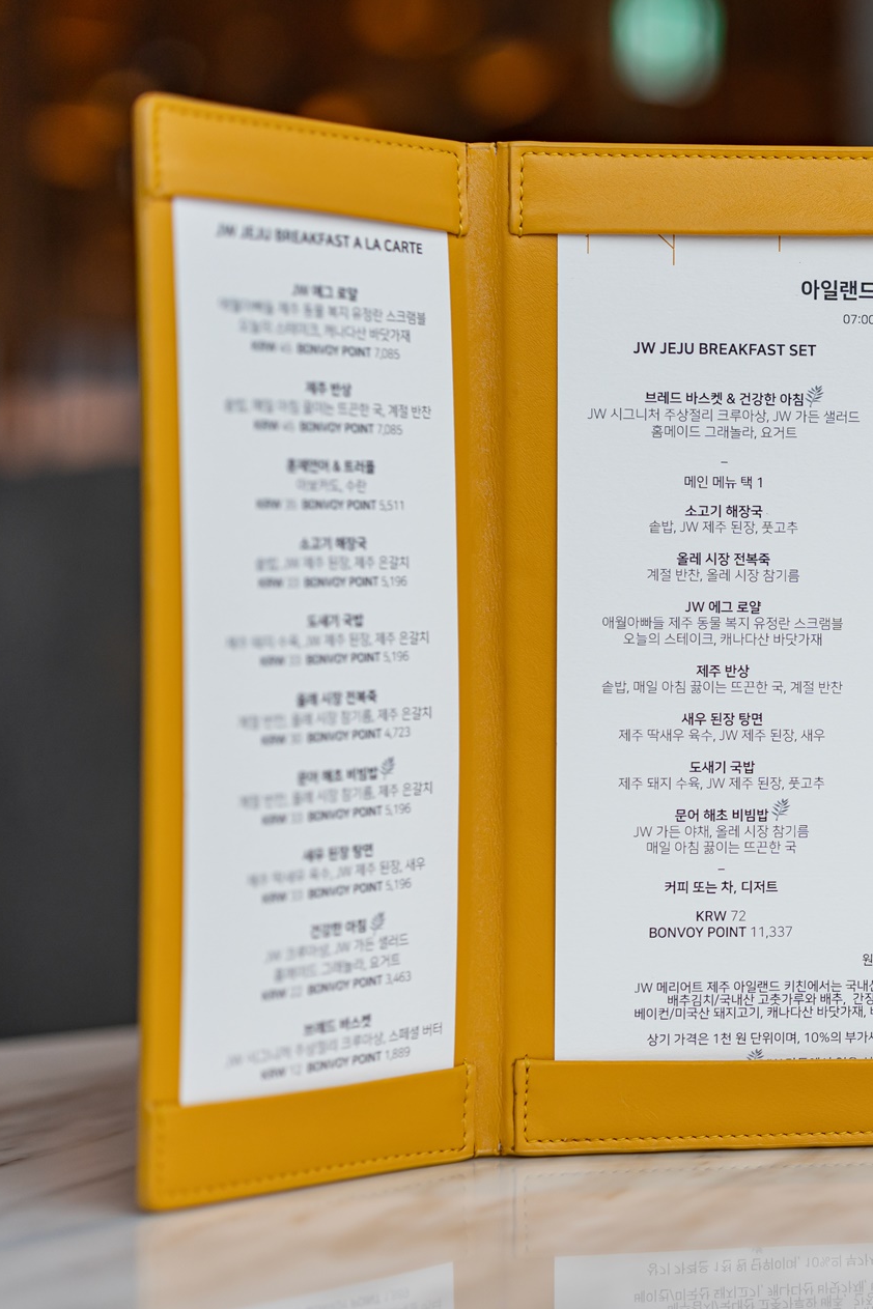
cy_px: 655
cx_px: 940
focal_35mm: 76
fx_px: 2764
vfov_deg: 26.7
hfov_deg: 17.4
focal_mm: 50
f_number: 2.2
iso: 100
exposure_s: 1/320
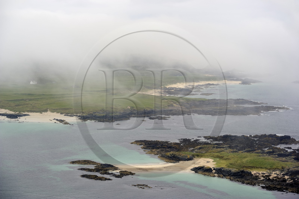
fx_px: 1079
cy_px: 100
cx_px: 150
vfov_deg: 10.5
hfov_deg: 15.8
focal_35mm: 130
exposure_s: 1/800
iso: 400
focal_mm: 130
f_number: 7.1
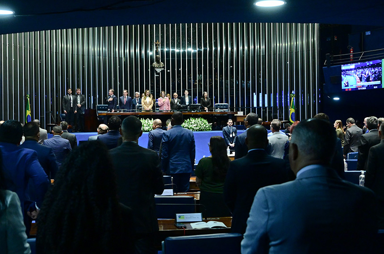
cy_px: 127
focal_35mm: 36
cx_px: 192
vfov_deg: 36.7
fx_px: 383
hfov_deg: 53.2
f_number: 3.5
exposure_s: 1/200
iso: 4000
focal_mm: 24
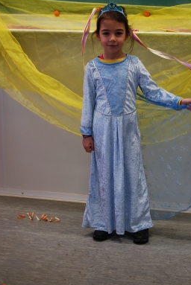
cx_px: 109
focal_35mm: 81
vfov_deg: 25.0
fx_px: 643
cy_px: 149
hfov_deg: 16.9
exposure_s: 1/30
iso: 200
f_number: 5.3
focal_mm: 46
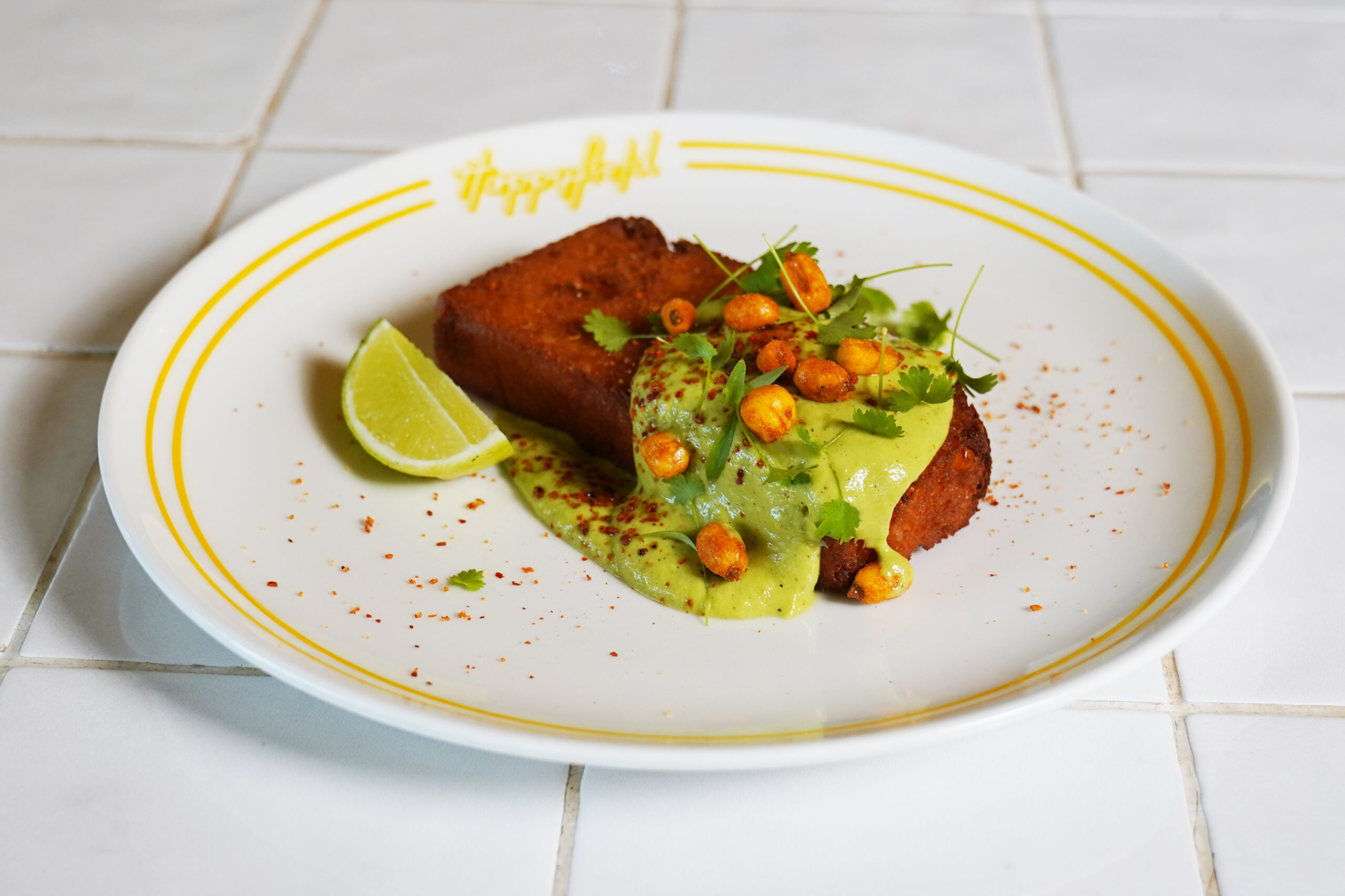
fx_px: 2690
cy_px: 448
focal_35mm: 72
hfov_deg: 28.1
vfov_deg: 18.9
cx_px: 672
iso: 250
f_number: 4
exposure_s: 1/160
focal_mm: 48
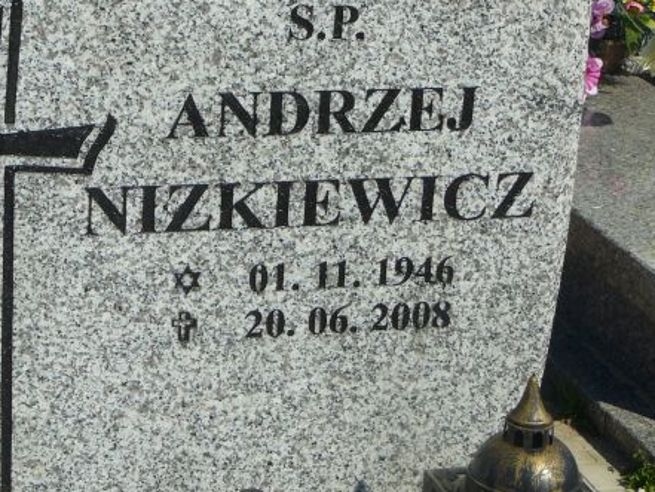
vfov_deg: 14.4
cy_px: 174
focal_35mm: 103
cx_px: 211
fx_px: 1949
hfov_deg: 19.0
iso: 80
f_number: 6.3
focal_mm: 10.5
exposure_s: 1/500
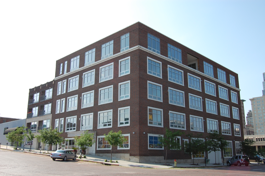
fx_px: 254
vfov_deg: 38.3
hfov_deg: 55.1
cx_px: 132
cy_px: 88
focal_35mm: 34
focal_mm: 23
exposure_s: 1/250
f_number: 8
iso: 200
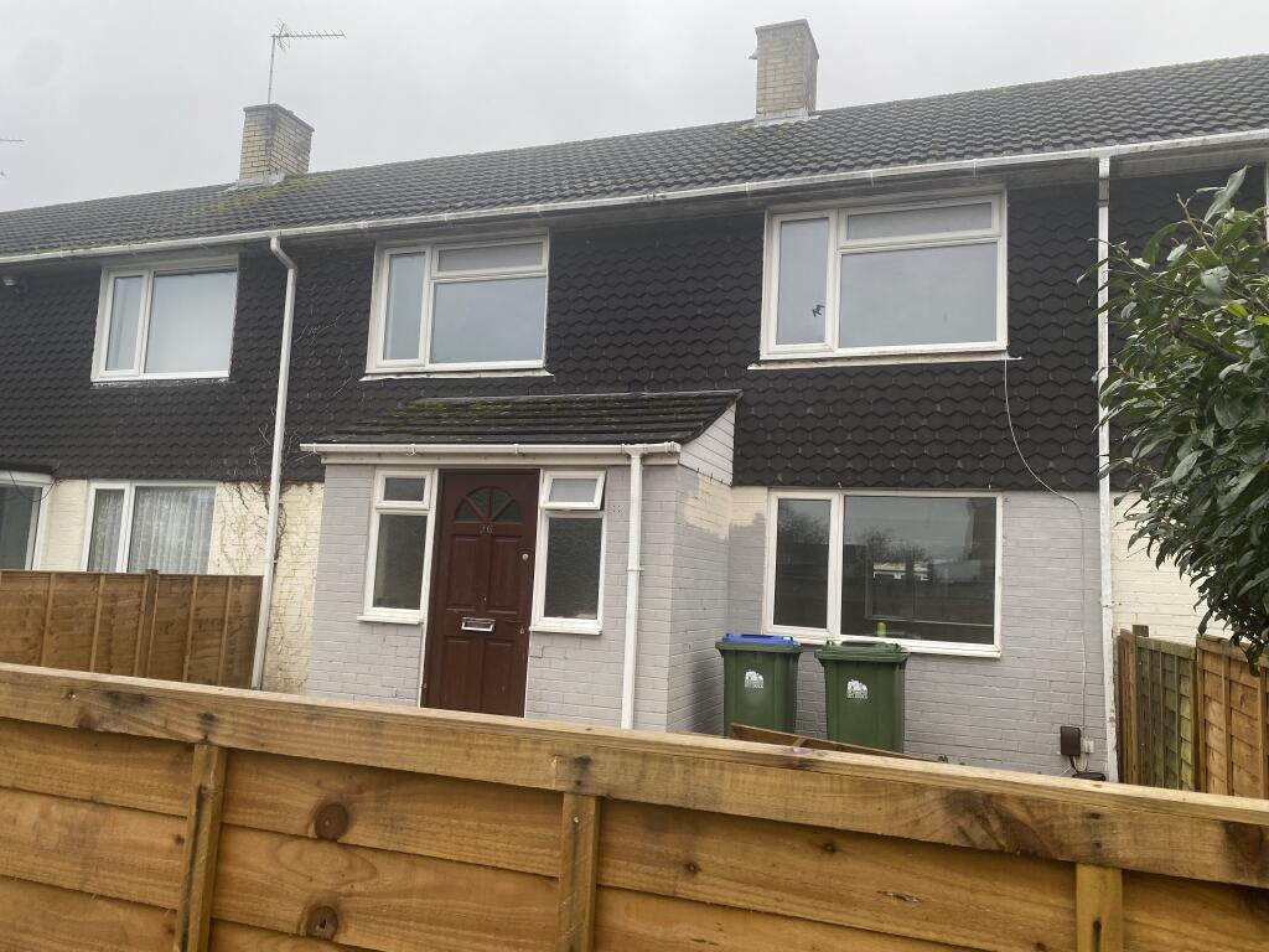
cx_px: 634
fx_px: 953
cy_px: 476
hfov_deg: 67.3
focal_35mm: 26
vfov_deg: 53.1
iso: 32
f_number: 1.8
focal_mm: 4.25
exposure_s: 1/309
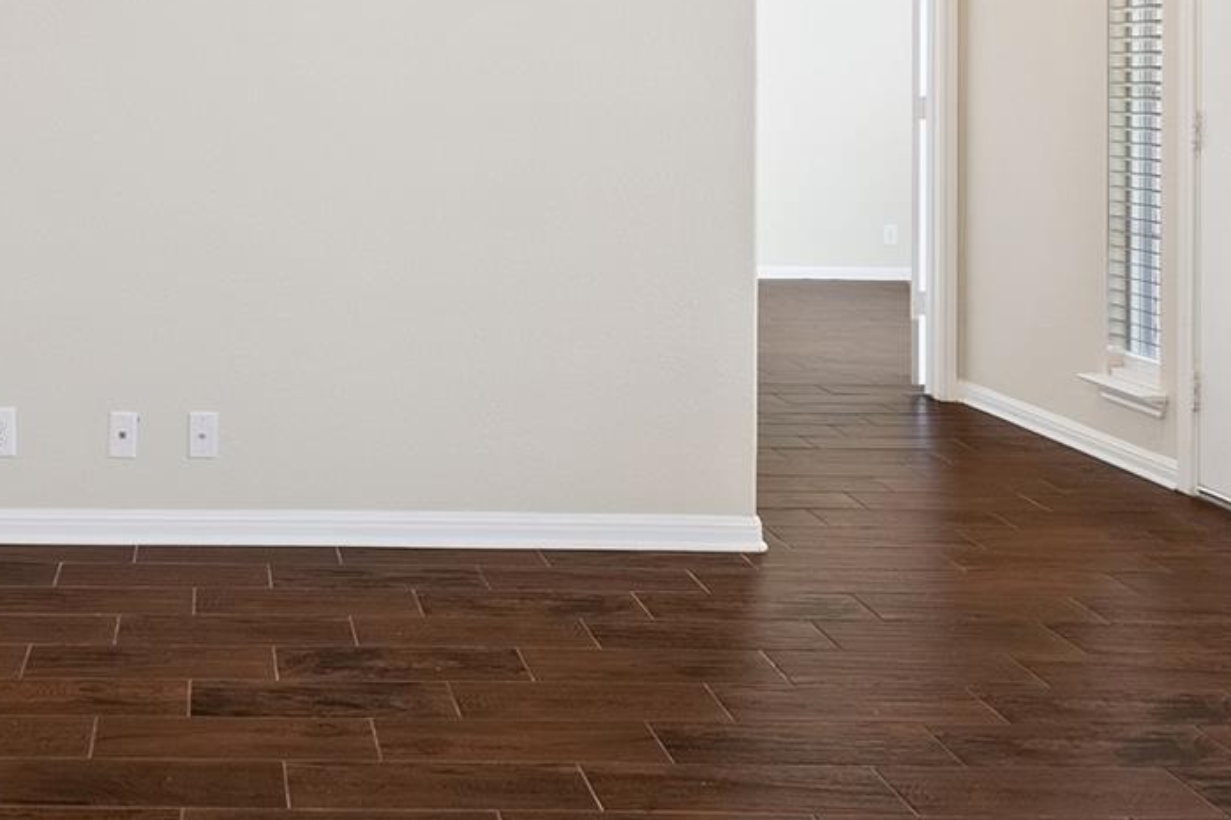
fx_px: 1504
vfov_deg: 29.5
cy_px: 121
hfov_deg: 42.1
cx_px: 206
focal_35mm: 44
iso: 160
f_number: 8
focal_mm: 10
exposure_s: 1/125
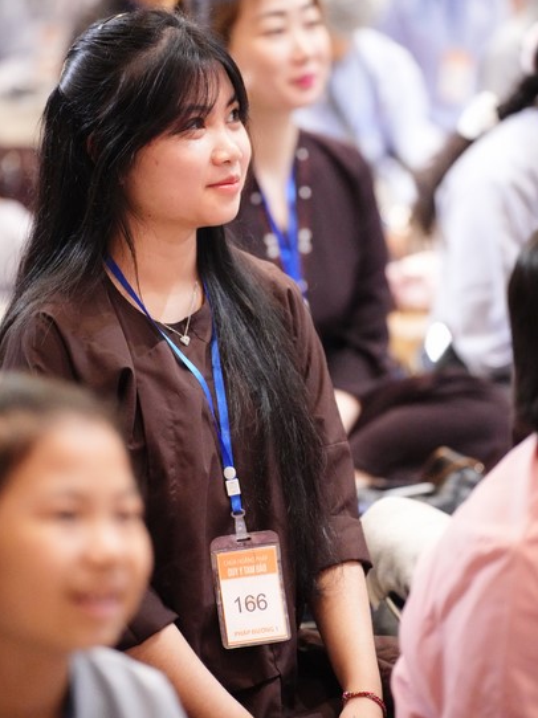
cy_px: 343
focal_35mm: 173
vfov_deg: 11.4
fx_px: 3588
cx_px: 284
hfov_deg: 8.6
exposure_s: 1/400
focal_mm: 150
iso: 20000
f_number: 2.8
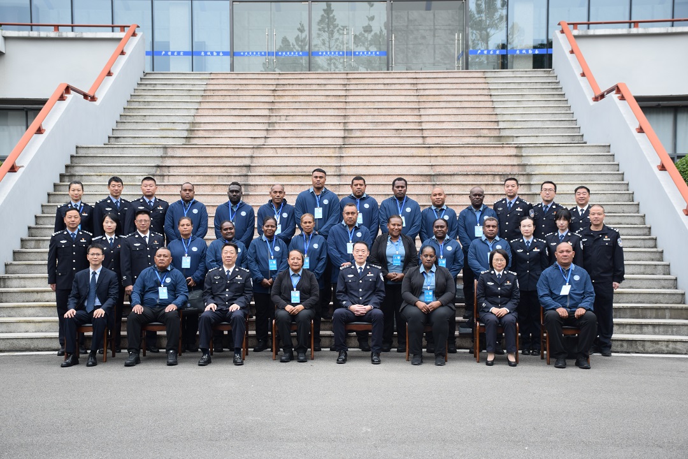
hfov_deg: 37.9
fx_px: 1003
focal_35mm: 52
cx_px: 344
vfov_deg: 25.8
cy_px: 230
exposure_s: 1/125
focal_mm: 35
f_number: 5.6
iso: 400
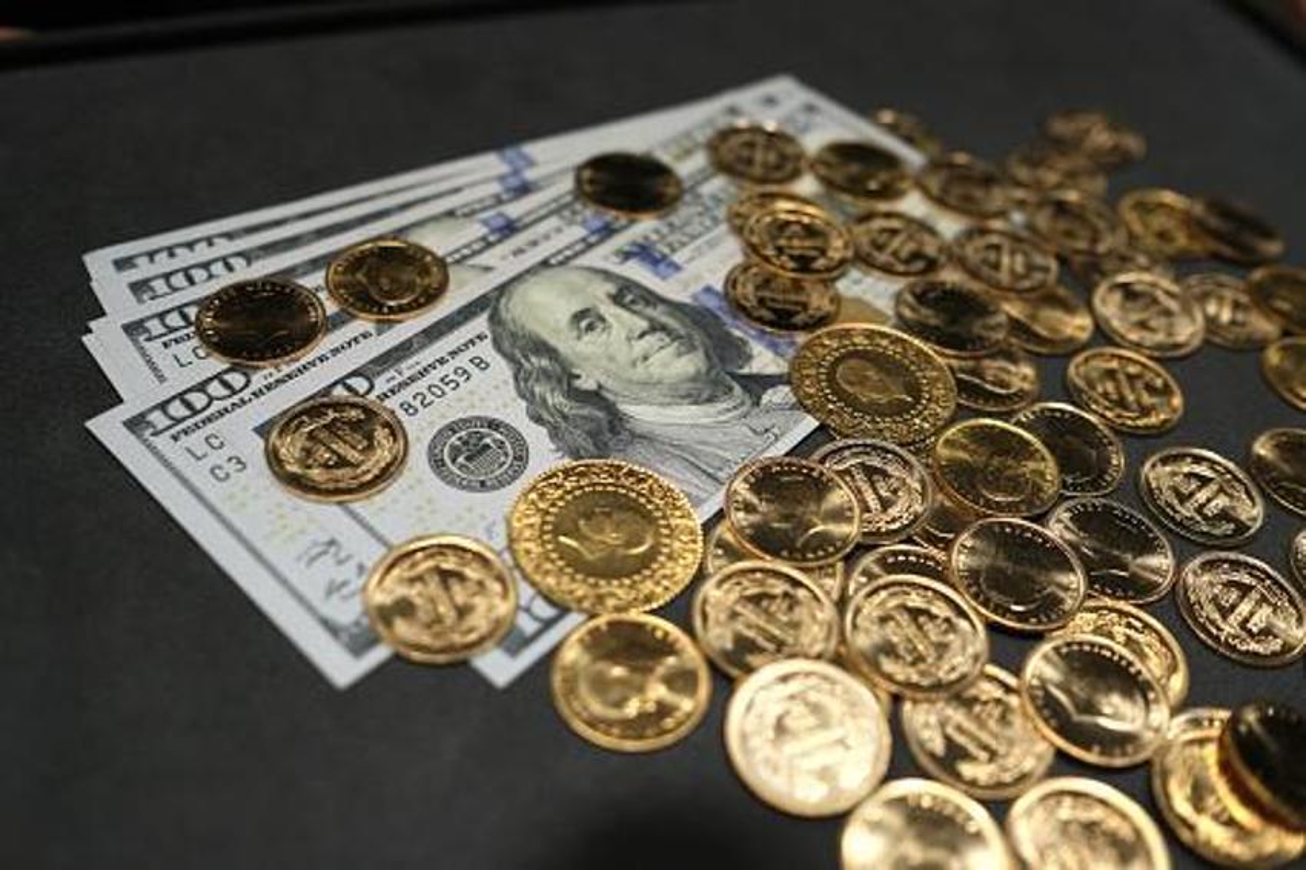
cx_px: 653
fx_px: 1269
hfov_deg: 54.5
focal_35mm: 35
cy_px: 435
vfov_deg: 37.8
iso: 160
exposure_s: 1/750
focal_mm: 23
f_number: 2.8
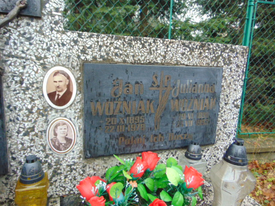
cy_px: 103
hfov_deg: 69.4
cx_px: 138
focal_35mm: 25
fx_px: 199
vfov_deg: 54.9
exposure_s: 1/125
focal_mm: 4.5
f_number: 3
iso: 200
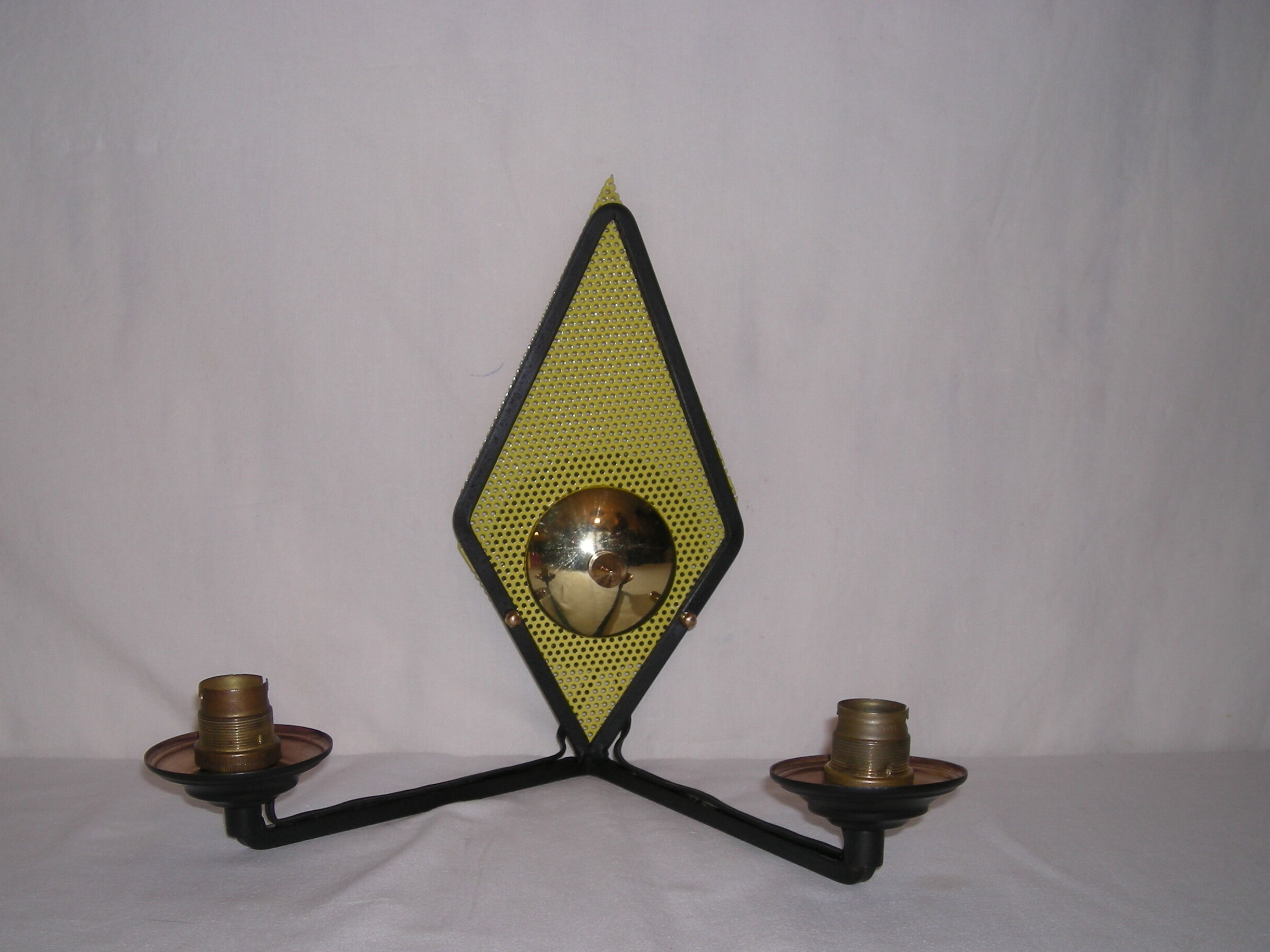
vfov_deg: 32.8
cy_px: 553
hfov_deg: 42.8
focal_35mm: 44
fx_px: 1614
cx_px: 538
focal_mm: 5.7
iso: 50
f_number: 2.8
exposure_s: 1/30
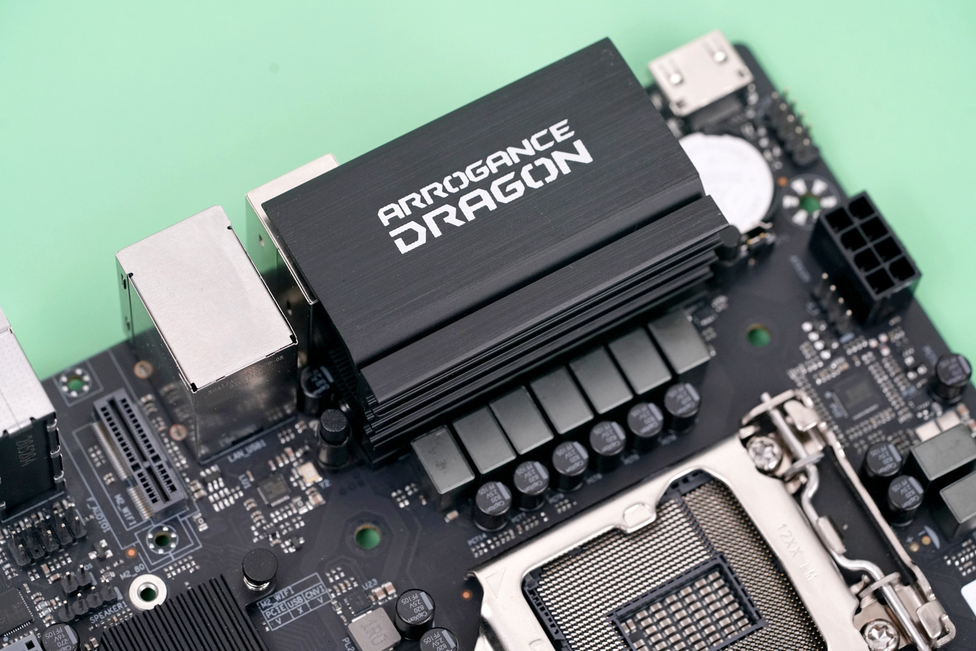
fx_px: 2440
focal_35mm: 90
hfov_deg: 22.6
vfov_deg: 15.2
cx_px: 488
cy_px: 326
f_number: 6.3
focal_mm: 90
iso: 2000
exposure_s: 1/160
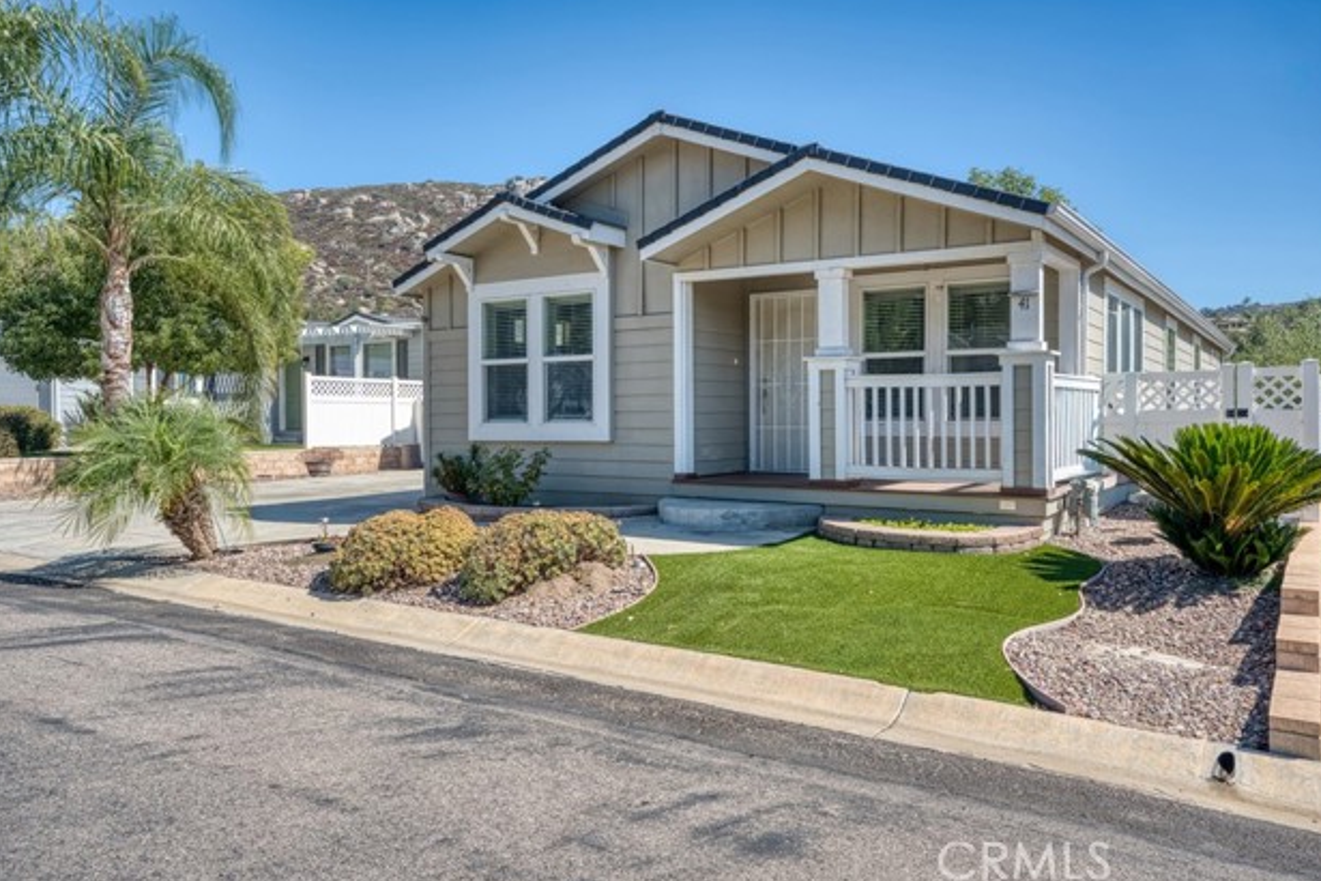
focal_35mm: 27
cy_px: 434
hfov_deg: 68.3
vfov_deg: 48.7
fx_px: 973
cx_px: 666
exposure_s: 1/200
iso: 250
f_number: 8
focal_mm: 25.5
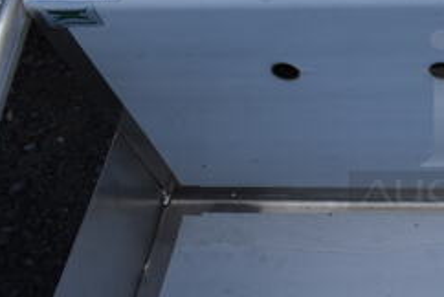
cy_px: 114
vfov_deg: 20.0
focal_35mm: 68
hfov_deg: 26.0
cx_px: 554
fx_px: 840
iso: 100
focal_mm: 18
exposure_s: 1/200
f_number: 7.1
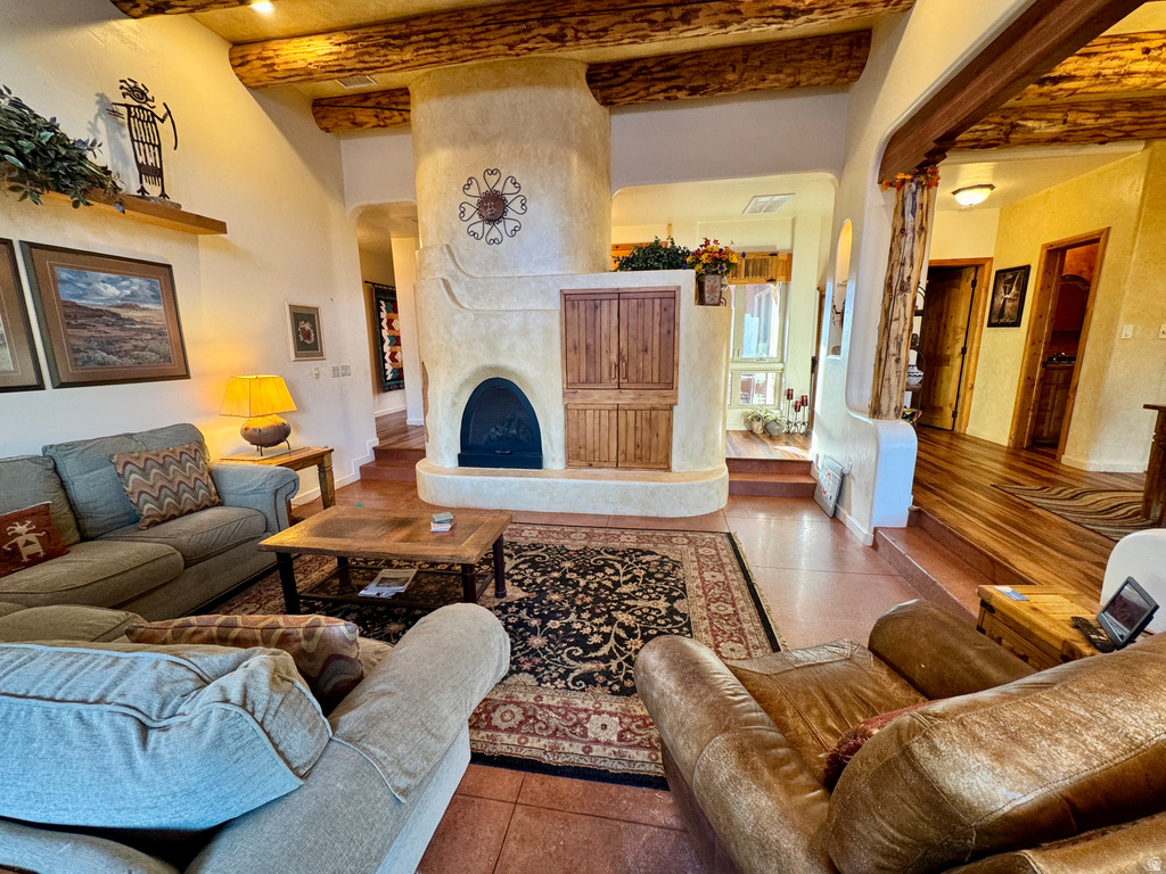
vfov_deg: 85.7
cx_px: 583
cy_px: 437
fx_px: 472
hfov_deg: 102.1
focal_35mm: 14
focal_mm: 2.22
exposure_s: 1/60
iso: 200
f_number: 2.2
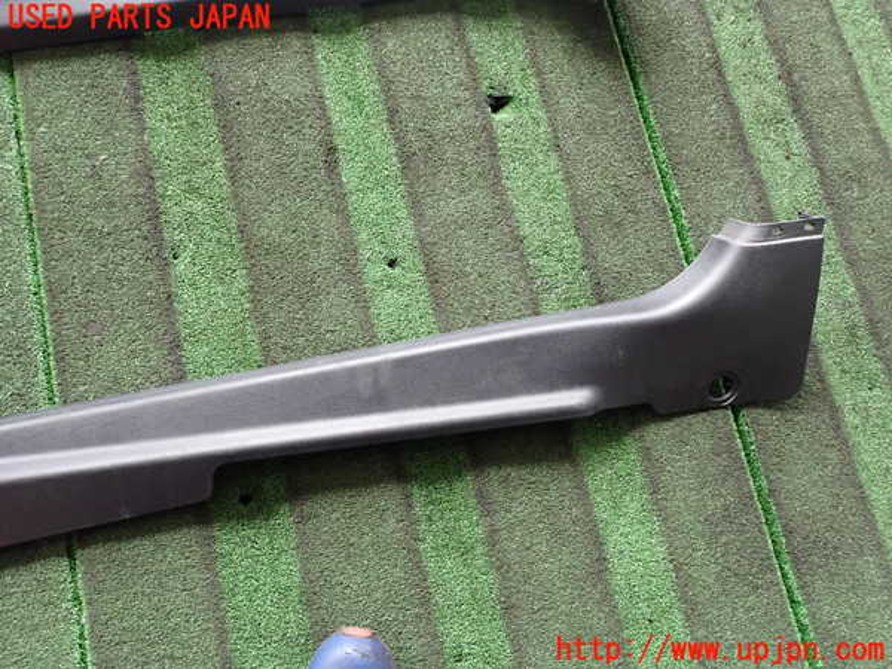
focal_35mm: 25
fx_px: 644
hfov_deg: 69.4
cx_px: 446
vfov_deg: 54.9
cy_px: 334
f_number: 2.8
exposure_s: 1/100
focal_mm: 4.5
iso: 640
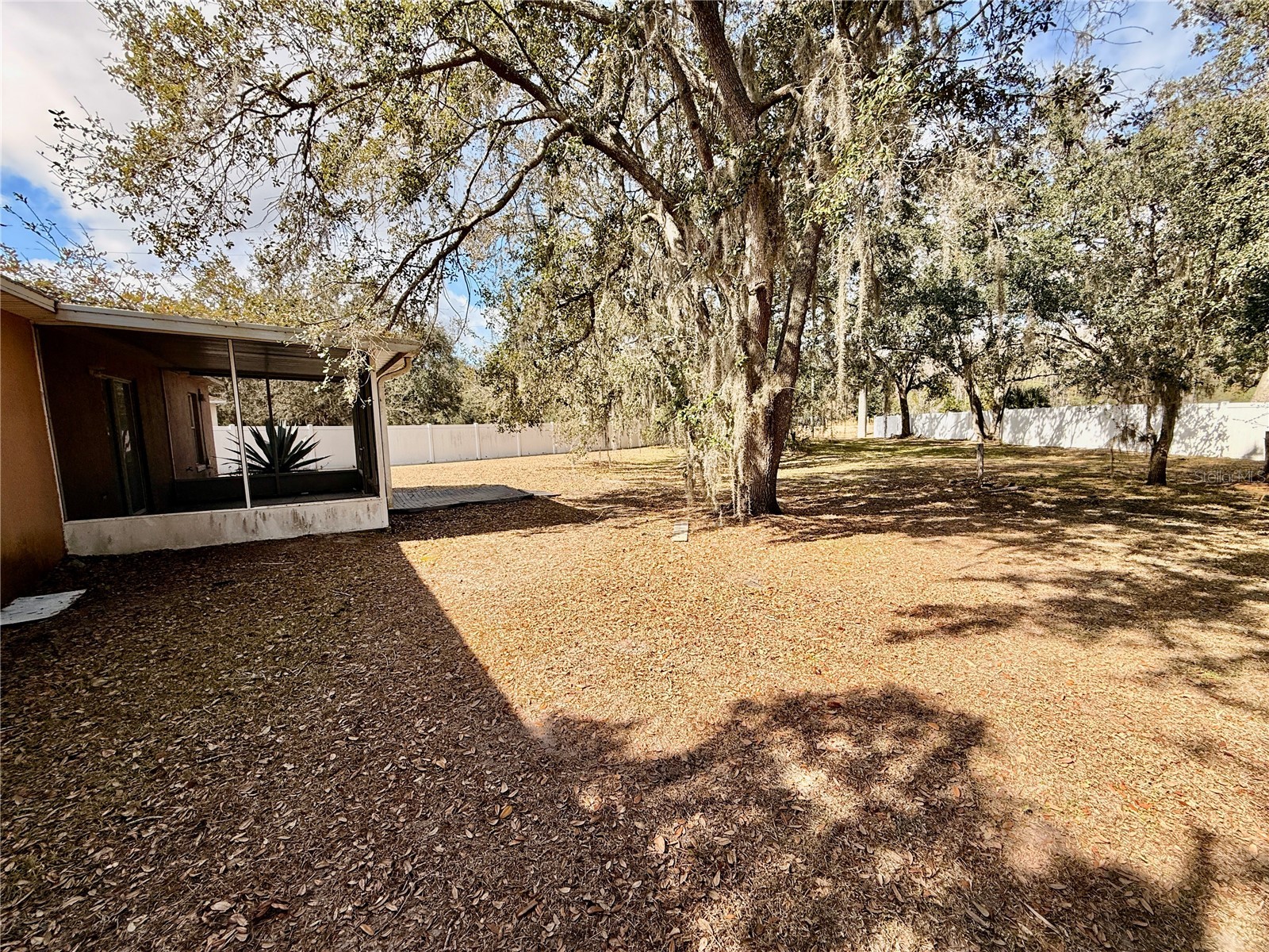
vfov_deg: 85.7
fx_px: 513
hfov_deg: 102.1
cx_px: 634
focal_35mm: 14
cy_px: 476
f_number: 2.2
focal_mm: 2.22
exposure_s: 1/1017
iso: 50
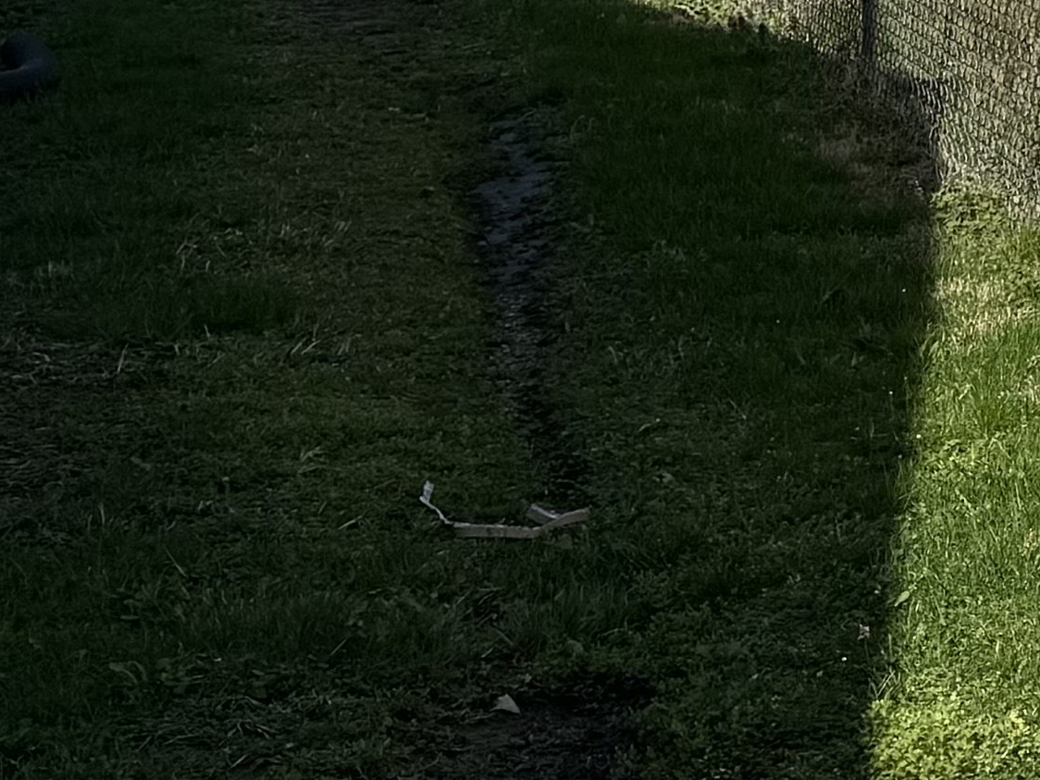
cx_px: 2526
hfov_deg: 12.5
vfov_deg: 11.9
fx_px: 3665
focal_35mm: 122
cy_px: -122
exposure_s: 1/5814
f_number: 1.78
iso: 80
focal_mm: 6.76
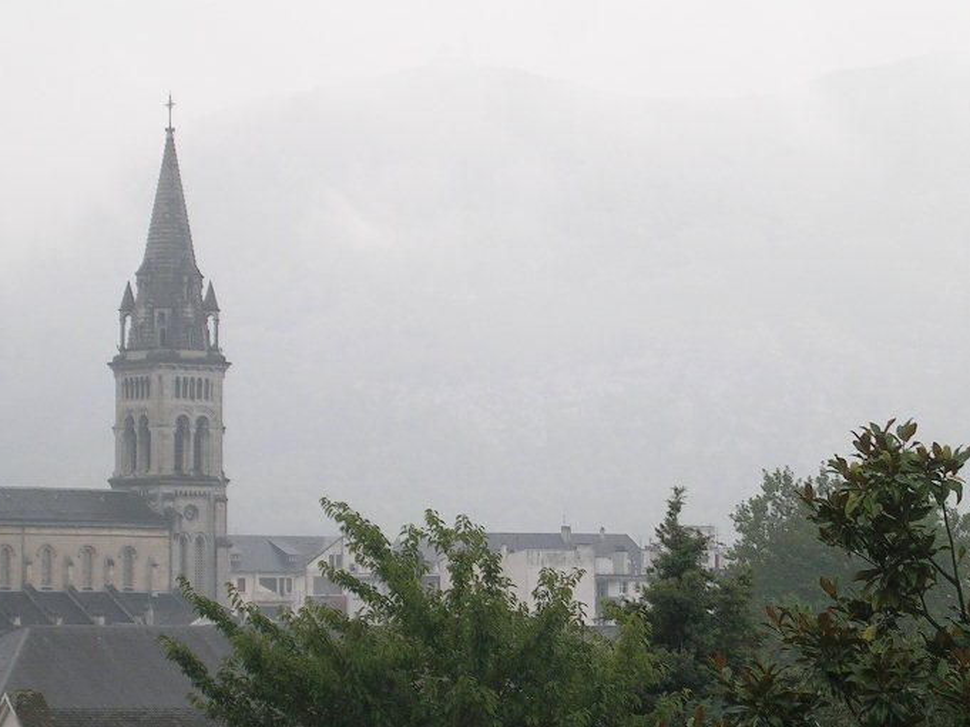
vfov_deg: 9.4
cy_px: 499
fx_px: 4425
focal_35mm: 158
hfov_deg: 12.5
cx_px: 570
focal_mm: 16.2
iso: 50
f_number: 4.9
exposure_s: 1/91.8
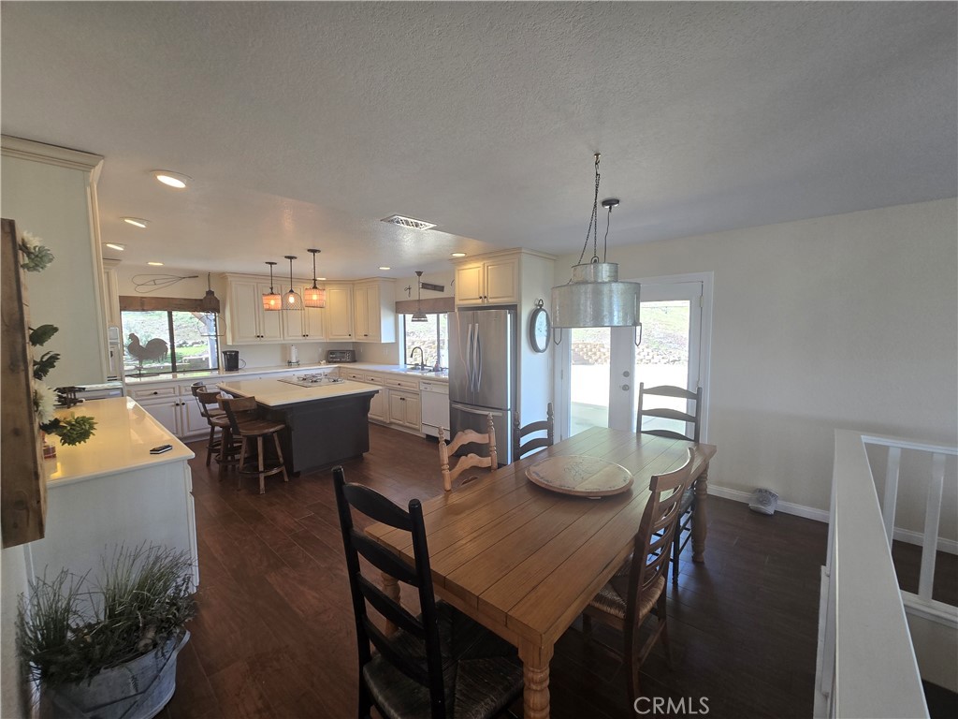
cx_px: 479
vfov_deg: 89.9
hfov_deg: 106.2
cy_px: 360
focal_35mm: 13
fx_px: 360
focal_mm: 2.2
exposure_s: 1/60
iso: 64
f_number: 2.2
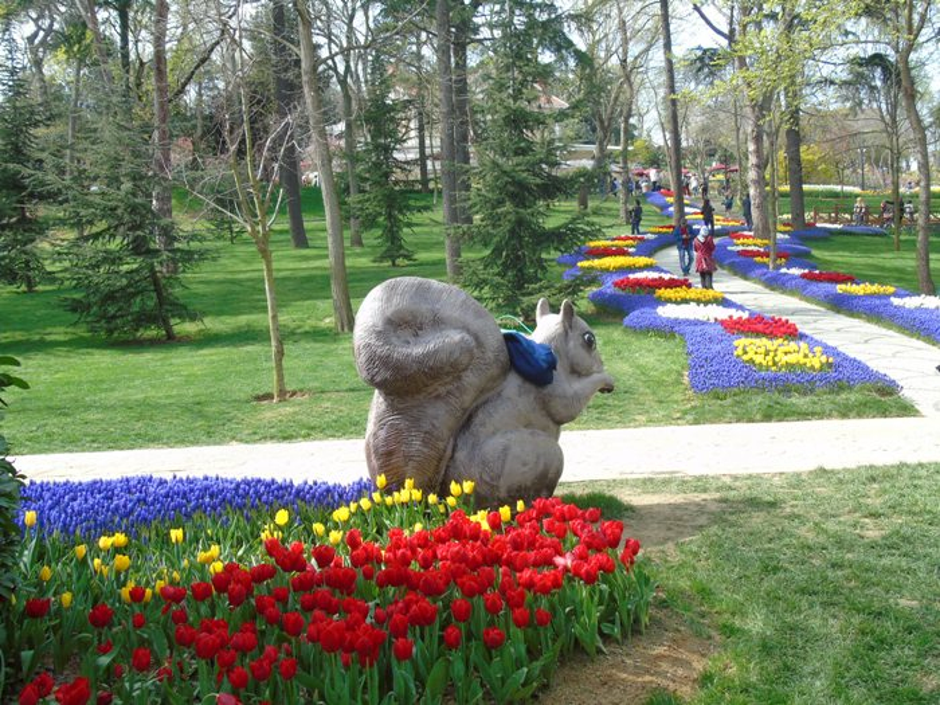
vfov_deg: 41.8
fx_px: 923
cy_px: 352
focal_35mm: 34
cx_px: 470
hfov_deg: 54.0
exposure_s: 1/200
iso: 80
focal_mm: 6.1
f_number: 3.8
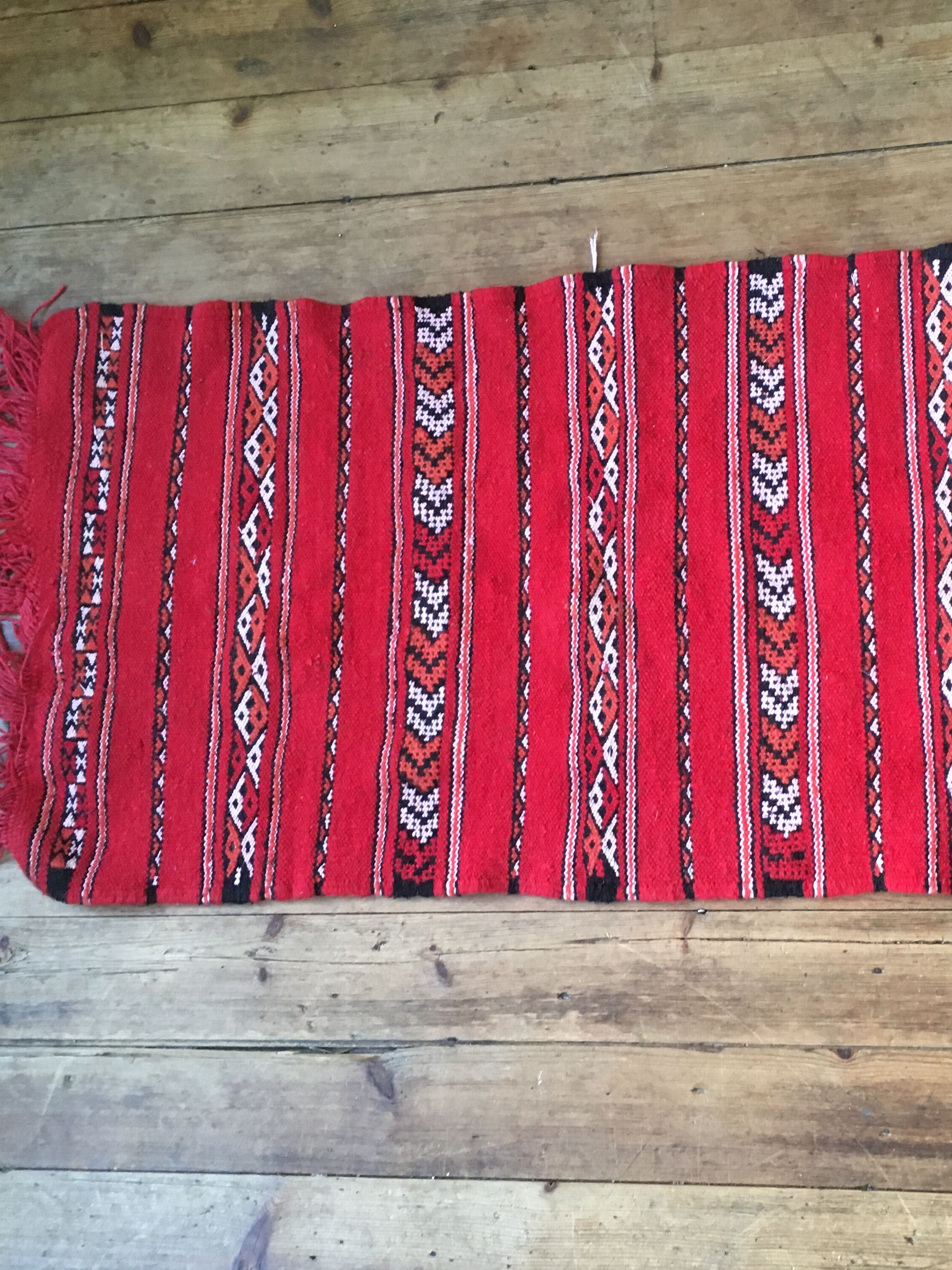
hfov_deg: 35.9
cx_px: 723
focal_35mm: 39
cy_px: 635
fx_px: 1430
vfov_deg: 47.9
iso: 200
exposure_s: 1/33
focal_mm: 4.15
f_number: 2.2
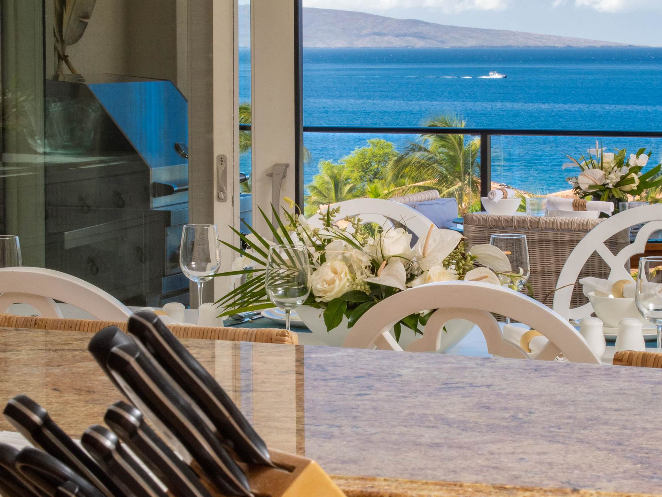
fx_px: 2162
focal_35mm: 113
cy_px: 295
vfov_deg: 13.1
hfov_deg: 17.4
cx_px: 420
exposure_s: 1/200
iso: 400
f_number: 14
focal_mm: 35
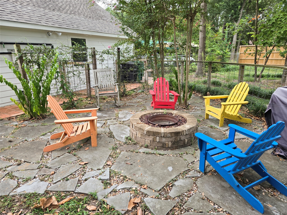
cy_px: 108
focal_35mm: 23
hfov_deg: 73.9
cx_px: 144
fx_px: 191
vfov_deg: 58.9
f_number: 1.8
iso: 100
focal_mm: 5.4
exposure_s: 1/180
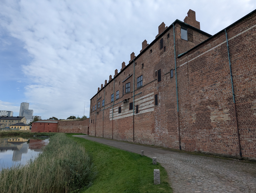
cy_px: 108
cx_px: 133
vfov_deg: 71.5
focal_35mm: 18
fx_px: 133
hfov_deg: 87.6
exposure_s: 1/1368
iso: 45
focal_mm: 2.35
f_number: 2.2
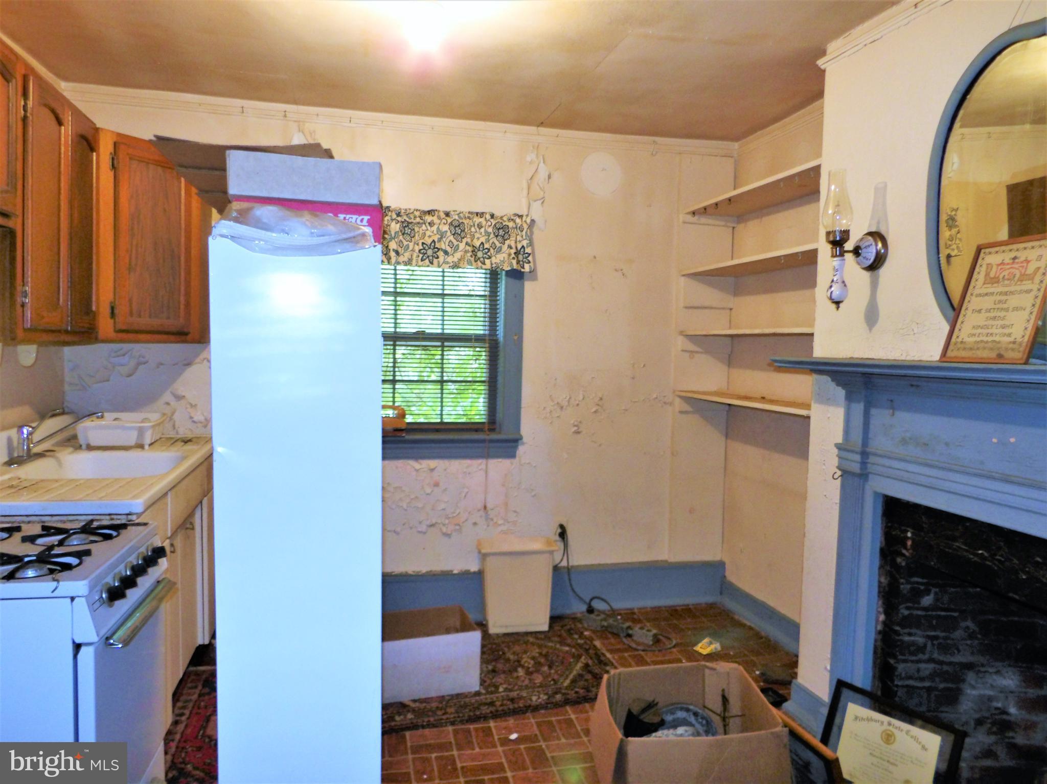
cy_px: 392
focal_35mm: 24
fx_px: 726
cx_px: 524
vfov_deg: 56.8
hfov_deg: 71.6
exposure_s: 1/15
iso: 200
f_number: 4.1
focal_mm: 4.3
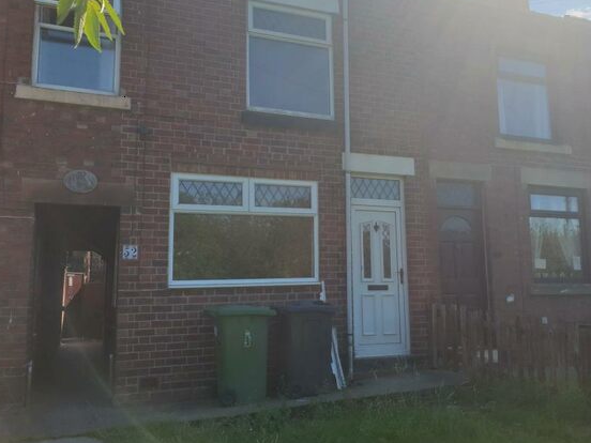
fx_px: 563
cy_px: 204
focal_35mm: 33
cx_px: 349
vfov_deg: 42.9
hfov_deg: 55.0
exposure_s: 1/1486
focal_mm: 4.3
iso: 50
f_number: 2.4
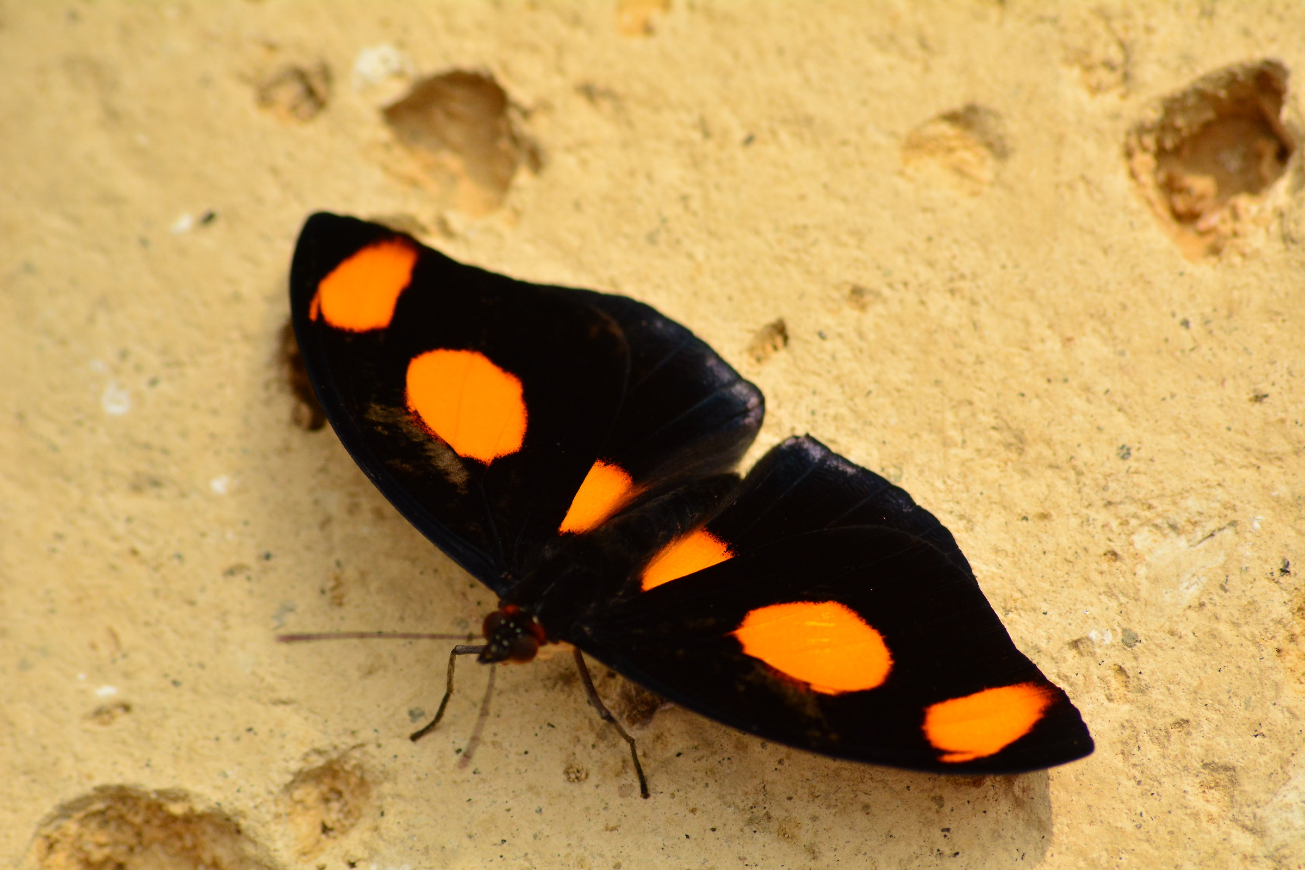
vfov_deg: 4.7
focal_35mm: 292
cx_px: 652
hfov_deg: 7.0
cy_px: 435
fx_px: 10602
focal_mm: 195
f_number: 8
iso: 800
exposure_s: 1/1250
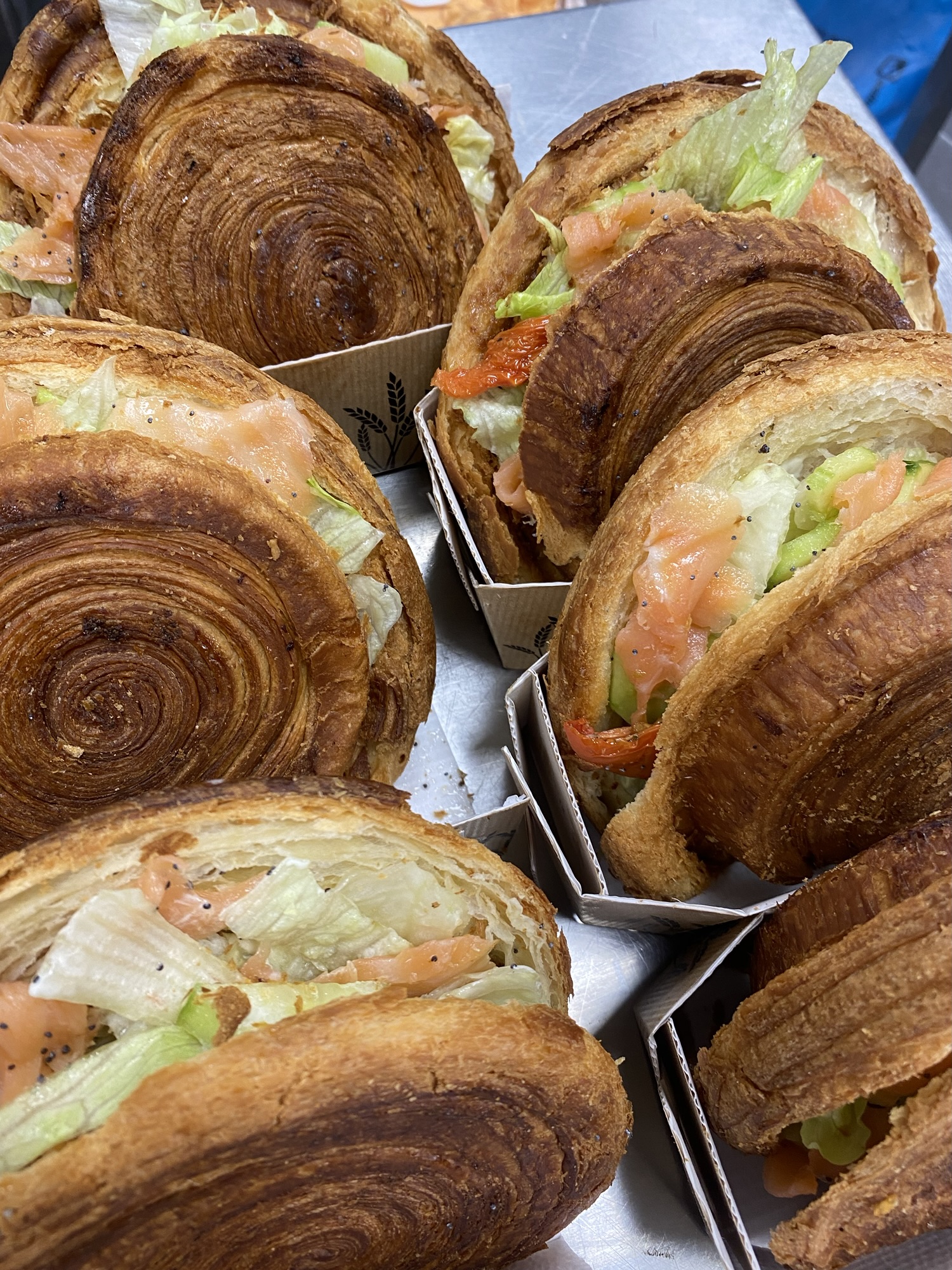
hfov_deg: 53.1
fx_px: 953
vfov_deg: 67.3
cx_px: 476
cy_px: 635
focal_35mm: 26
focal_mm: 4.25
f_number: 1.8
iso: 80
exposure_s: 1/50
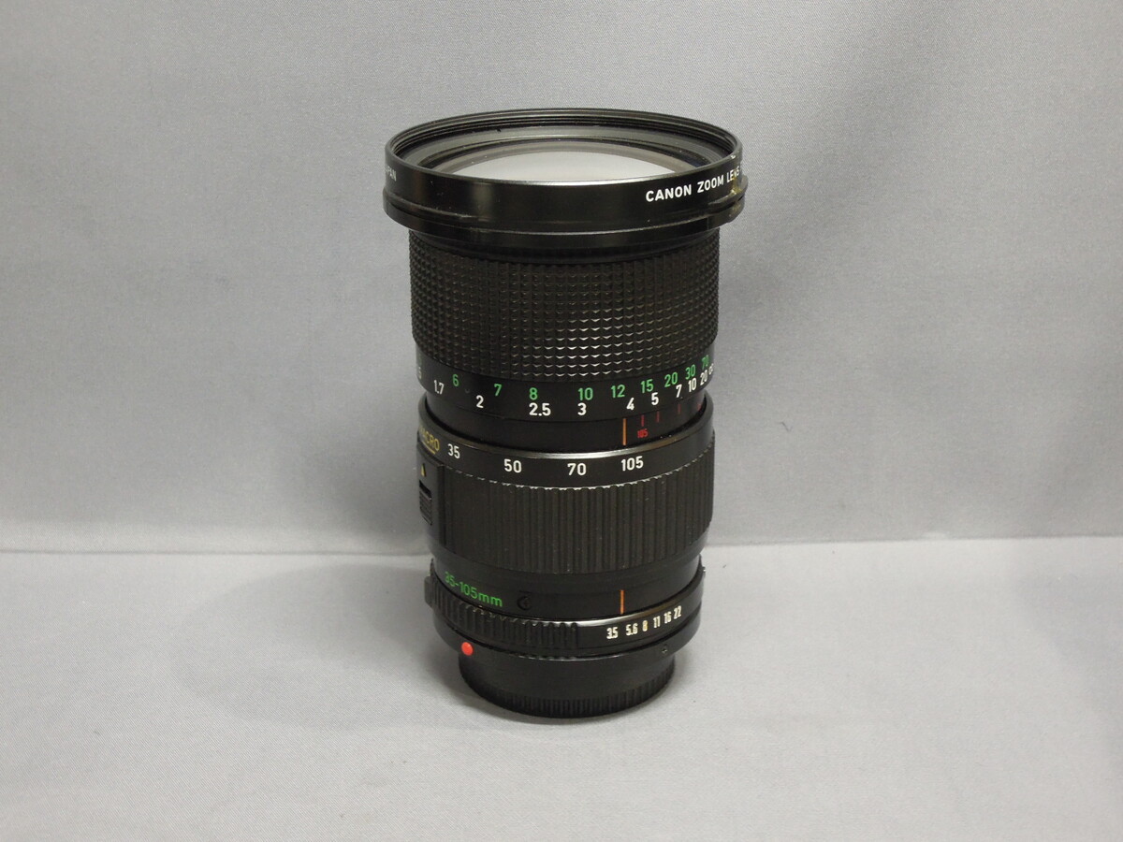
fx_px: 1784
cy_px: 421
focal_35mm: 55
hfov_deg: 34.9
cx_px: 562
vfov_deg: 26.6
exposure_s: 1/15
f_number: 5
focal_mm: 9.9
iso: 450
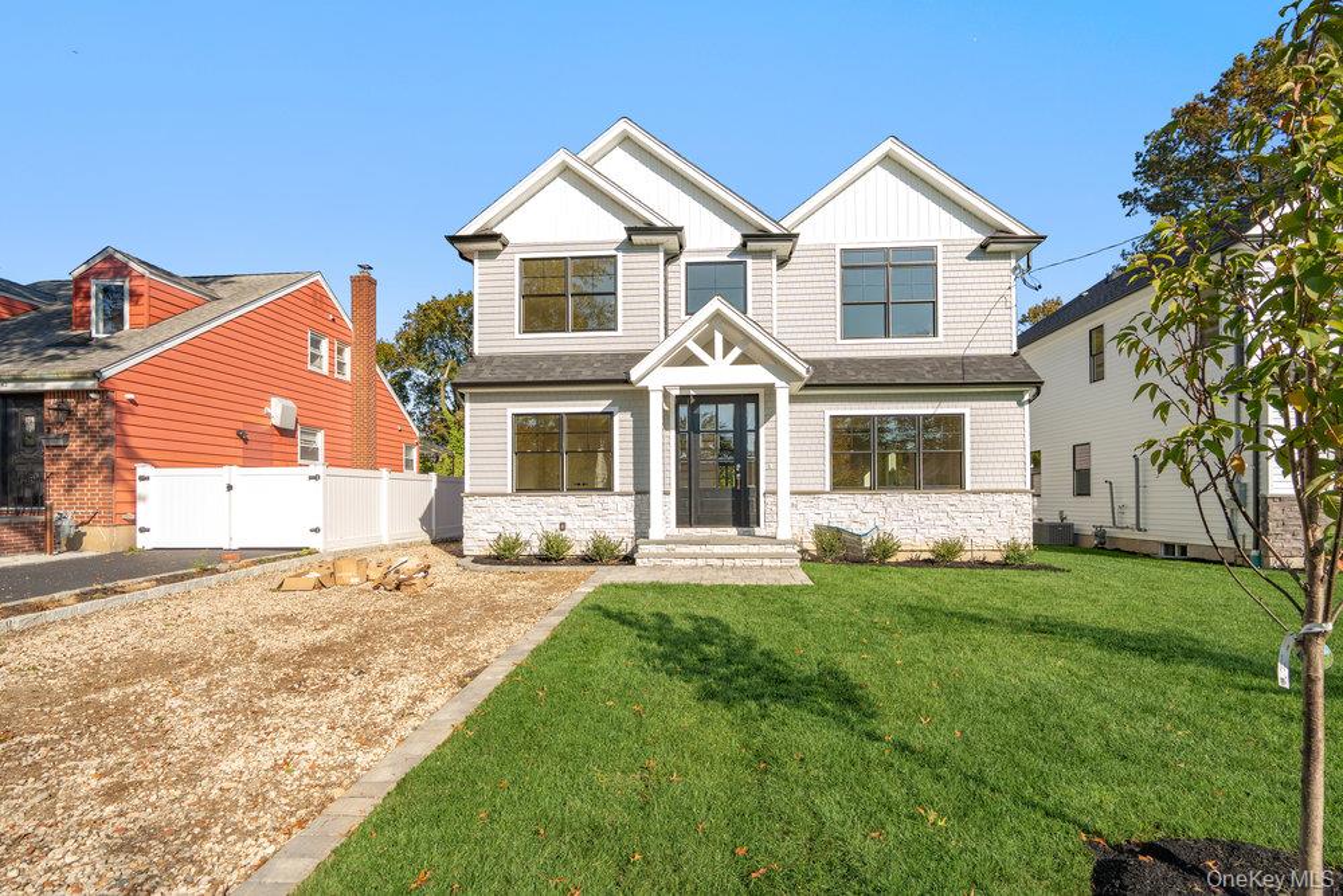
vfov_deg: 73.8
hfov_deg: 96.7
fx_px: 597
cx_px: 672
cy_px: 448
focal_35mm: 16
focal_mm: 16
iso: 64
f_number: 5.6
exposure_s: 1/250
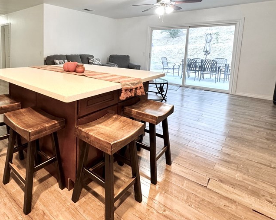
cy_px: 67
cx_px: 74
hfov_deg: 70.7
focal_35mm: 22
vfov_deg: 61.0
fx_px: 180
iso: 400
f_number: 2.2
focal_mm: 2.22
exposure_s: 1/60
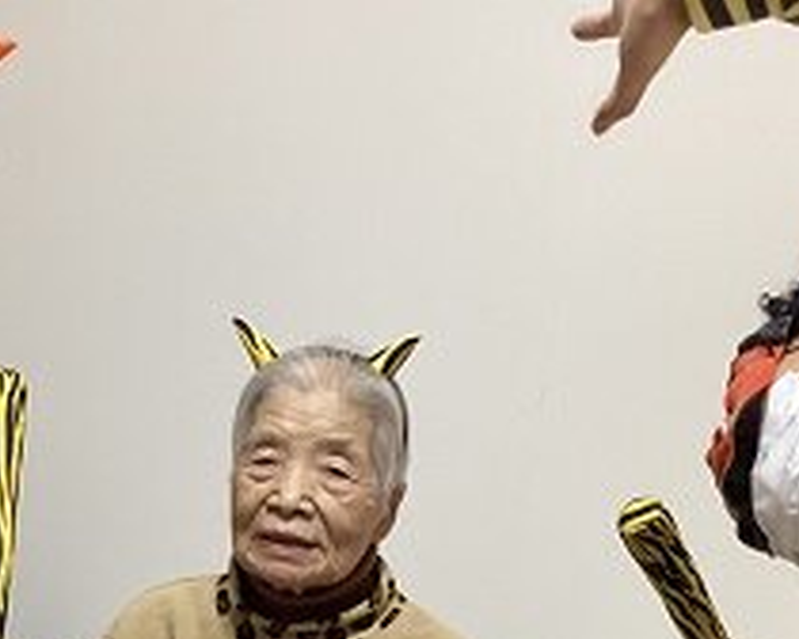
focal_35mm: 72
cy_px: 649
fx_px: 1703
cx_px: 213
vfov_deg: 20.5
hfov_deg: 26.1
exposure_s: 1/60
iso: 160
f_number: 2.4
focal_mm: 3.3
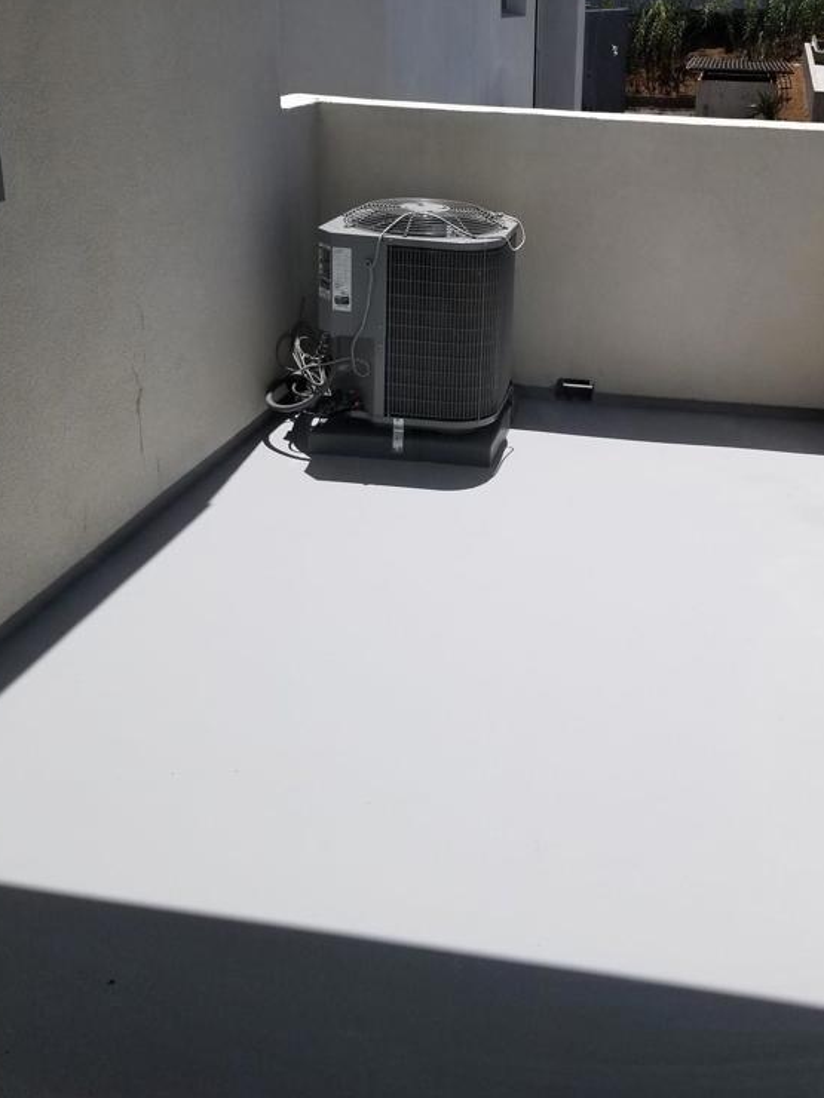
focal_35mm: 36
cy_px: 341
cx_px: 526
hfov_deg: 39.3
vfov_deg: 50.2
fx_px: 1143
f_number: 1.7
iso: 50
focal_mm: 4.25
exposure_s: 1/4008
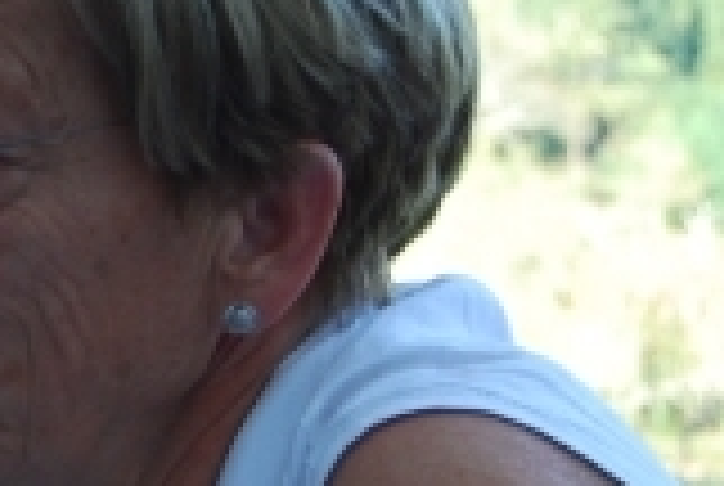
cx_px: -261
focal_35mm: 235
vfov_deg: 5.9
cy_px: 518
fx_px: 4735
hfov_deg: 8.6
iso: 200
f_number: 5.3
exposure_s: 1/60
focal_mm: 42
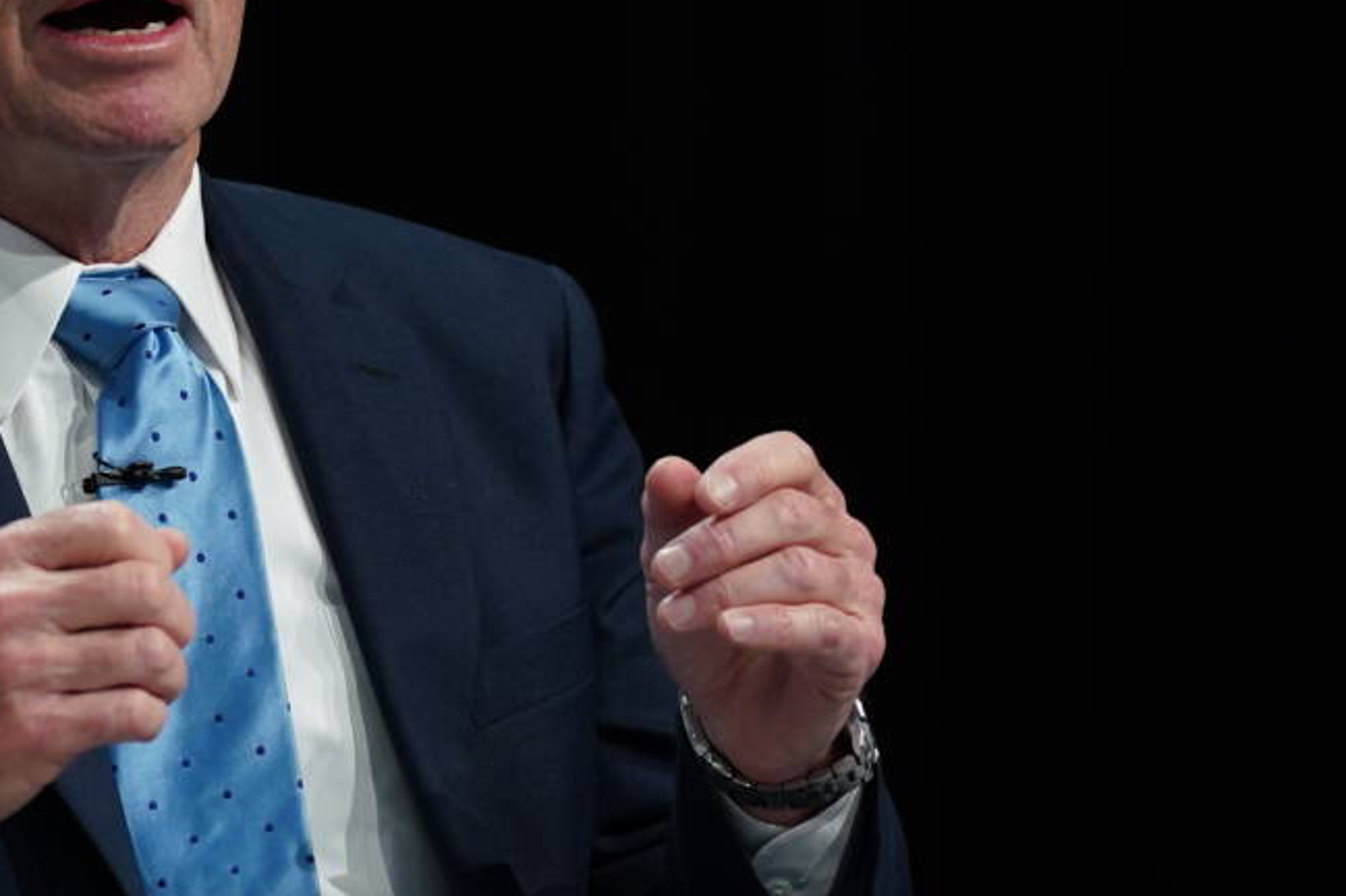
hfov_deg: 3.7
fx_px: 20739
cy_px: 218
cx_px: 427
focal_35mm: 555
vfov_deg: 2.5
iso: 1600
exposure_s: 1/400
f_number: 4
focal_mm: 200
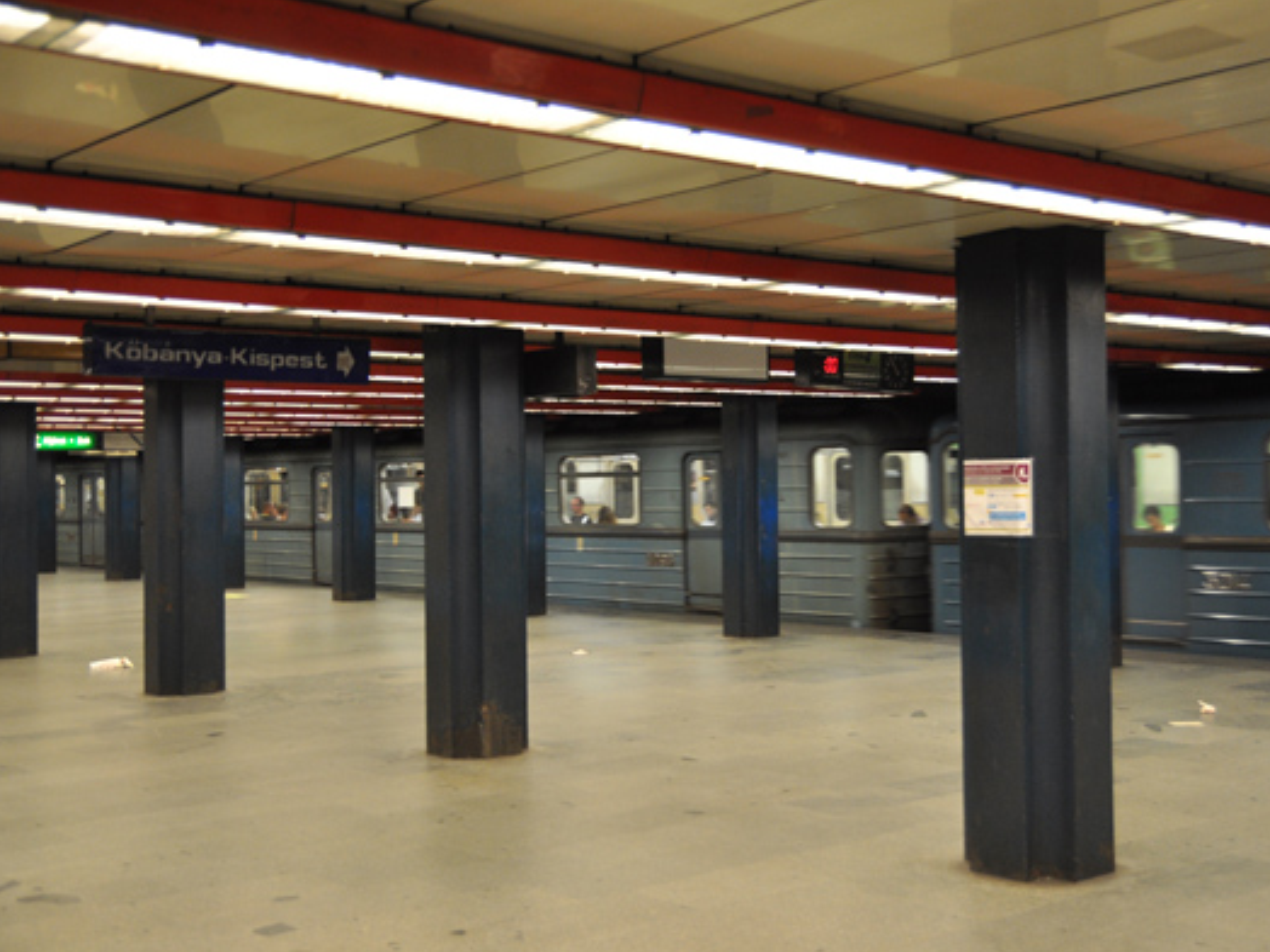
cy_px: 472
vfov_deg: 33.6
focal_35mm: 43
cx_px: 650
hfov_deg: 43.8
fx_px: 1578
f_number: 4
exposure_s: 1/60
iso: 800
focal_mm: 26
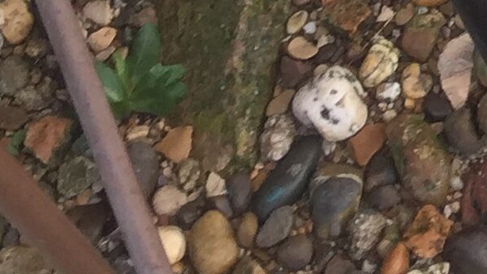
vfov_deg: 6.2
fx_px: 2234
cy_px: -655
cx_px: 933
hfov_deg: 11.4
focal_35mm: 173
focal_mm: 4.15
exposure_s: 1/220
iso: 32
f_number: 2.2
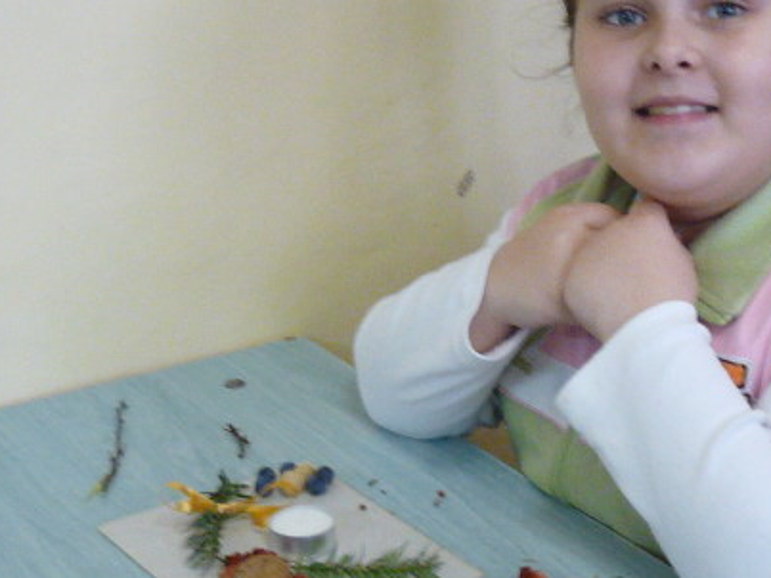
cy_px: 245
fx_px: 1804
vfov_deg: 18.2
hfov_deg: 23.9
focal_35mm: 81
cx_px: 555
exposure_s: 1/30
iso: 400
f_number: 2.8
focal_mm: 5.1
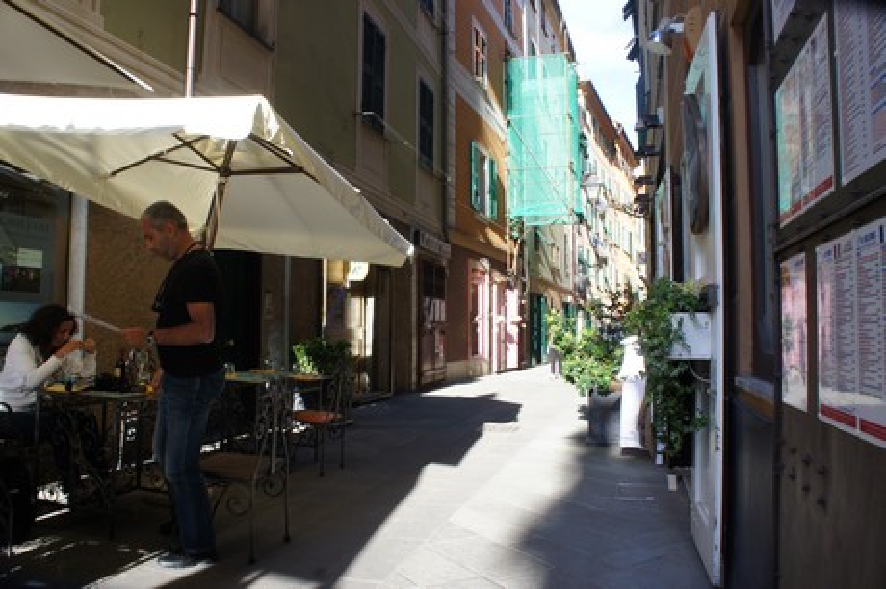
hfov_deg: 67.4
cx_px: 443
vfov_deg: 47.9
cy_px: 294
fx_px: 664
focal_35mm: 27
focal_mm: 18
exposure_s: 1/50
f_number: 10
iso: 200
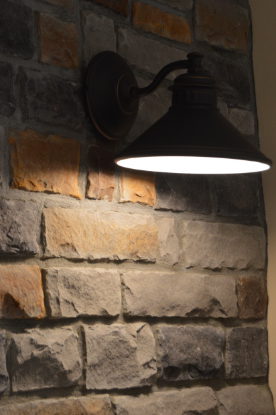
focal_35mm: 93
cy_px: 194
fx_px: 1071
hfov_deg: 14.7
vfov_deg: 21.9
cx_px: 166
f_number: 5.6
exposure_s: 1/60
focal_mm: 50
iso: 720
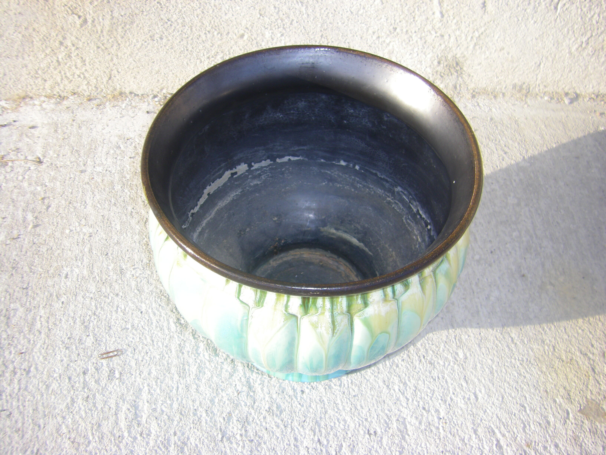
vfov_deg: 37.7
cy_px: 228
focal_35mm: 38
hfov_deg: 49.0
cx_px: 303
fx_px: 665
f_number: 3.5
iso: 64
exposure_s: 1/160
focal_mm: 6.3
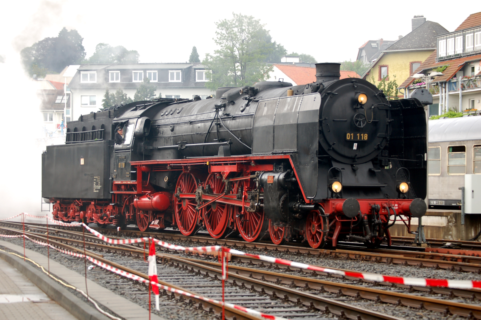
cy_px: 160
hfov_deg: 21.9
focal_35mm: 93
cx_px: 240
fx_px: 1241
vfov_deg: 14.7
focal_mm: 62
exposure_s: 1/80
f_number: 6.3
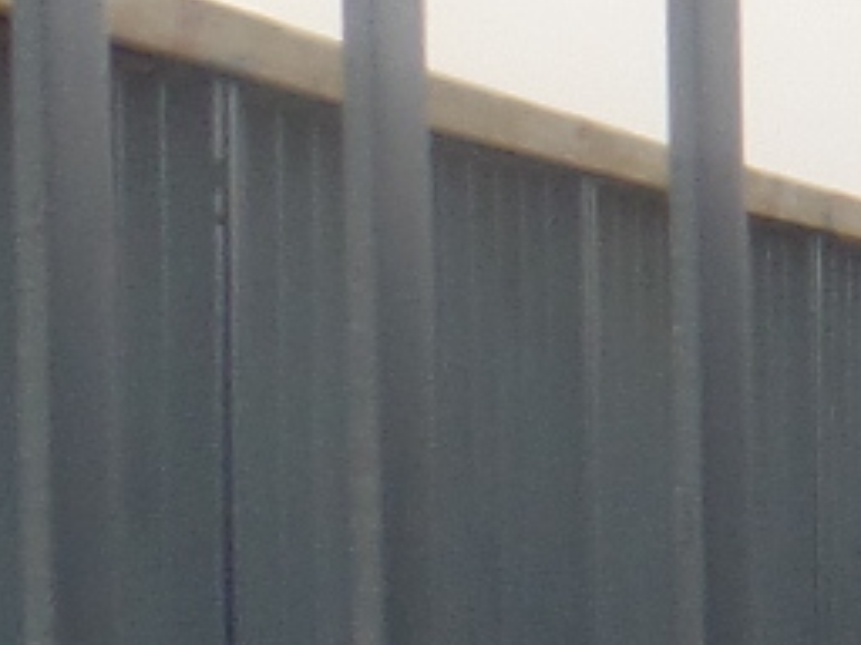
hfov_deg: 8.8
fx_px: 4427
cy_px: 564
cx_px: 2707
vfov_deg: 8.3
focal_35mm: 178
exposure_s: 1/180
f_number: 3.5
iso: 80
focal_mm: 4.1
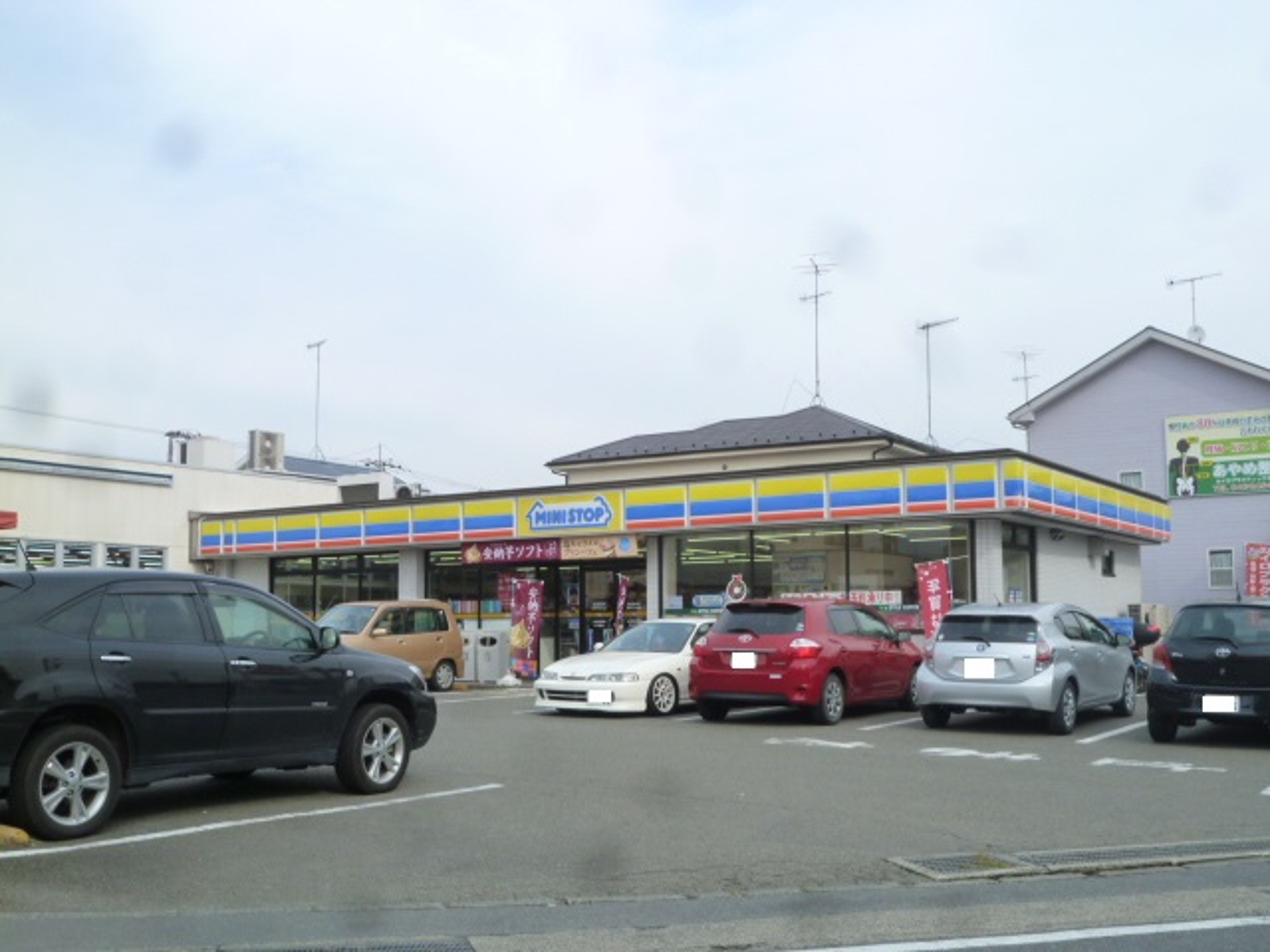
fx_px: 1394
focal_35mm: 38
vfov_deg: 37.7
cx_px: 635
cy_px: 476
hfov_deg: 49.0
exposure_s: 1/320
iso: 125
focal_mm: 6.8
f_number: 4
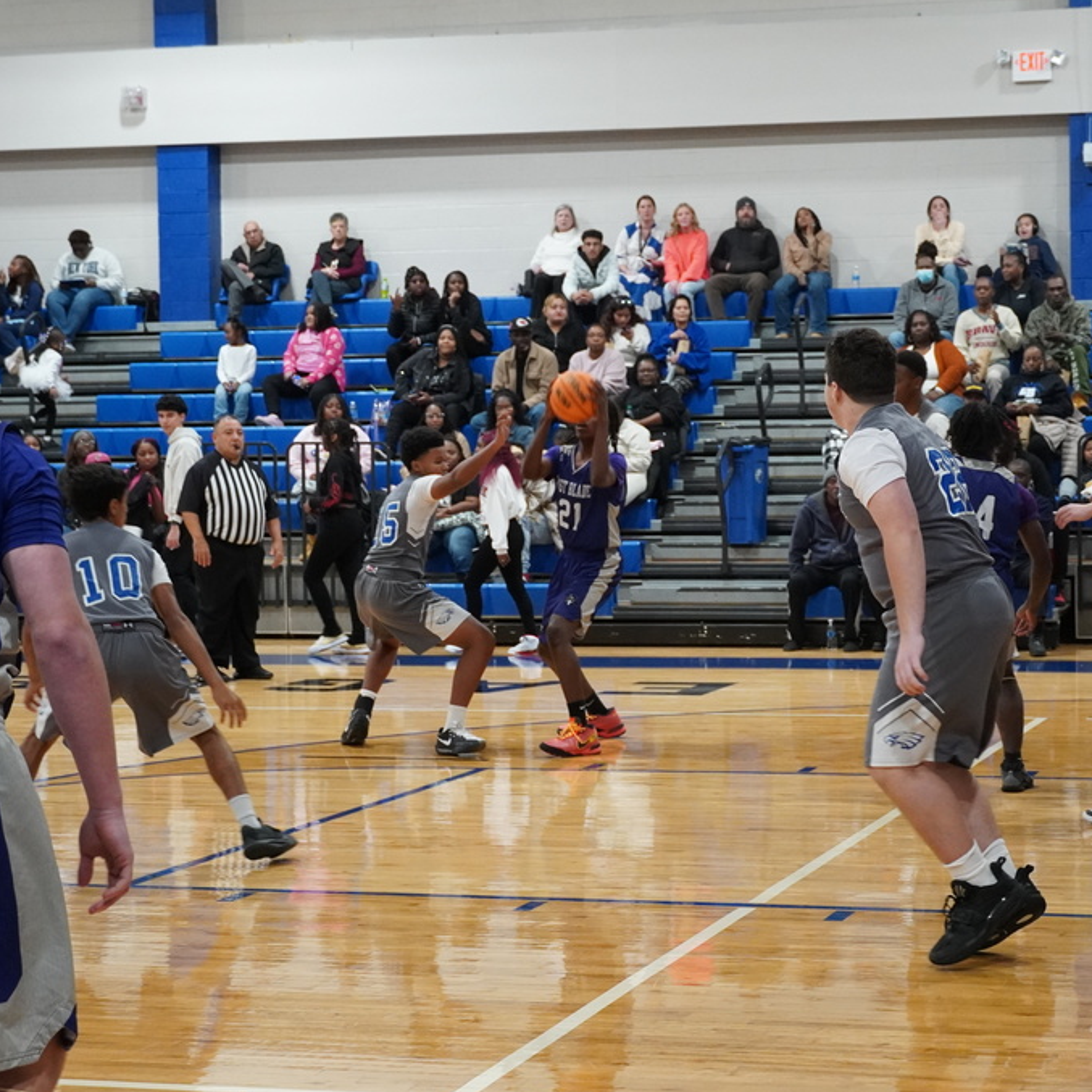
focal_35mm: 81
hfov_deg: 21.4
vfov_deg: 21.4
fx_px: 2891
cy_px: 544
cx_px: 668
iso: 3200
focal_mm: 42
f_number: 5
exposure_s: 1/160
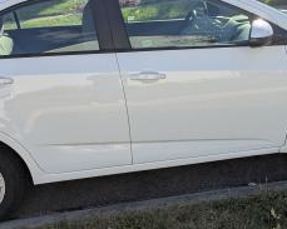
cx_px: 153
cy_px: 126
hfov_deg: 32.5
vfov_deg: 26.2
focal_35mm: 58
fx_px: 492
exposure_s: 1/1669
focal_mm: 4.38
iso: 51
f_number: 1.73
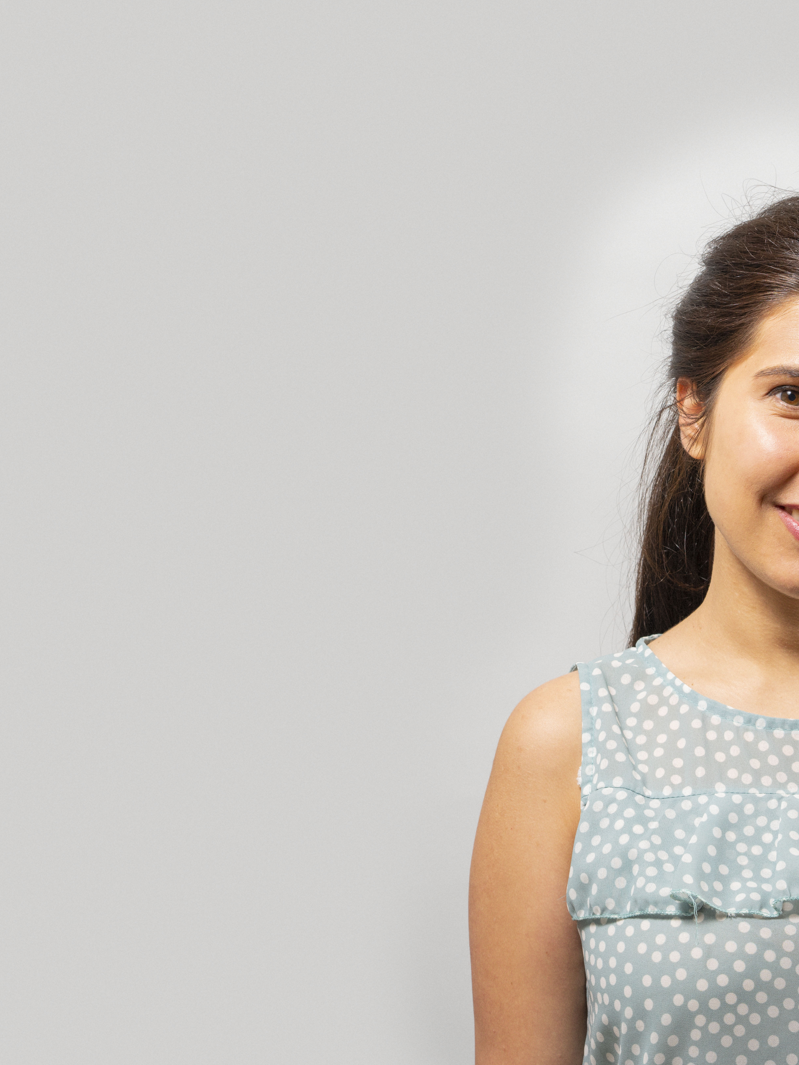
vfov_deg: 16.0
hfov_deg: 12.0
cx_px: 726
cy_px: 534
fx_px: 3785
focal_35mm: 123
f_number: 8
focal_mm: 85
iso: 500
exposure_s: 1/100
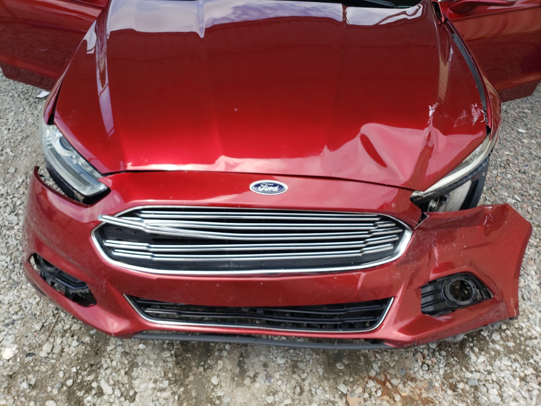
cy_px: 203
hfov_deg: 67.3
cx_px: 270
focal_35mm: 26
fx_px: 406
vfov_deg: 53.1
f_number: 1.5
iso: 50
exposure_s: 1/1250
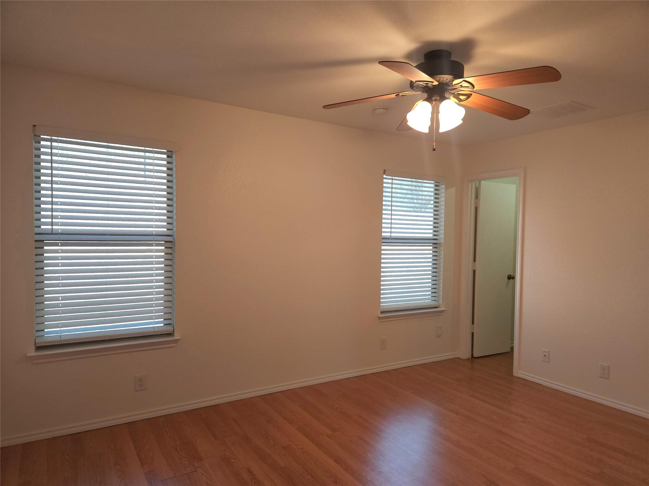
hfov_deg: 73.9
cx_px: 324
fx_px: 431
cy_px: 243
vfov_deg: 58.9
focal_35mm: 23
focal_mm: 5.4
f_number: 1.8
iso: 50
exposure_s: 1/60.2
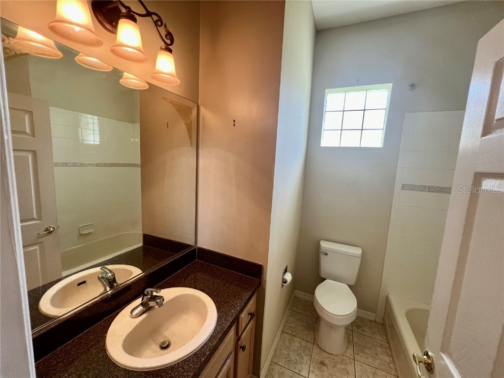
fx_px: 189
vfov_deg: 89.9
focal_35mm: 13
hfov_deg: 106.2
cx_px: 252
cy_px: 189
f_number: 1.8
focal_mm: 1.57
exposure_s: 1/120
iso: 200
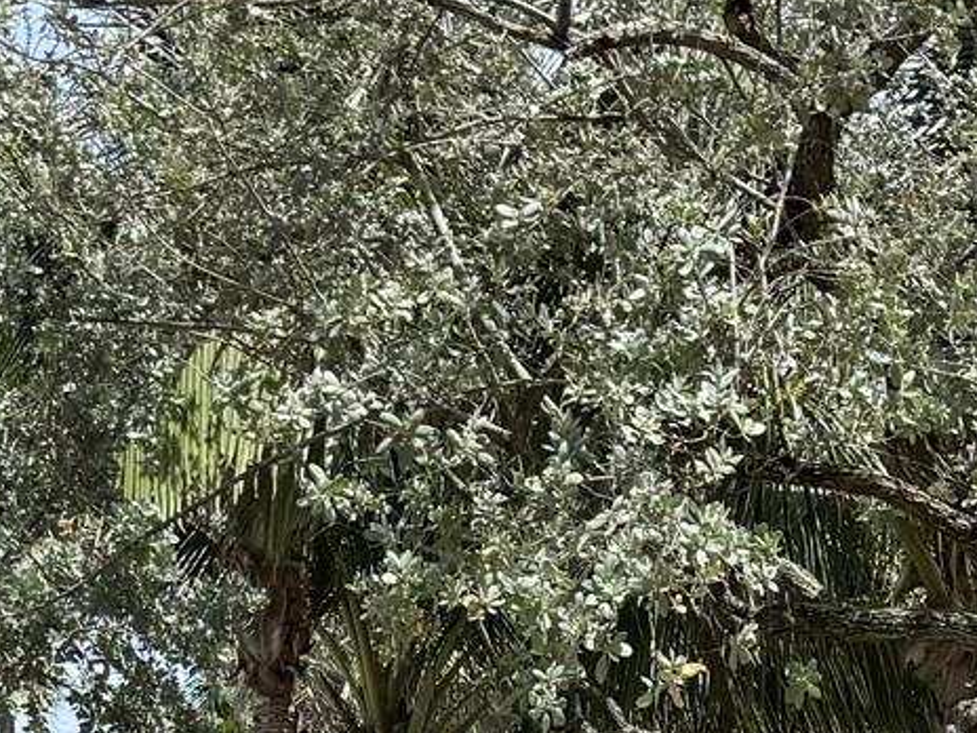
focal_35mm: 106
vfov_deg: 12.0
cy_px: 1599
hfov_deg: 18.5
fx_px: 2992
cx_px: 581
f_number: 1.78
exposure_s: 1/3413
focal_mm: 6.76
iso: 80
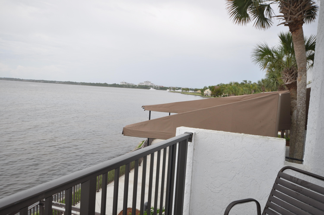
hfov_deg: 62.0
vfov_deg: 43.5
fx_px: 270
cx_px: 162
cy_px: 108
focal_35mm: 30
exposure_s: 1/200
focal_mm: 20
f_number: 9
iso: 200
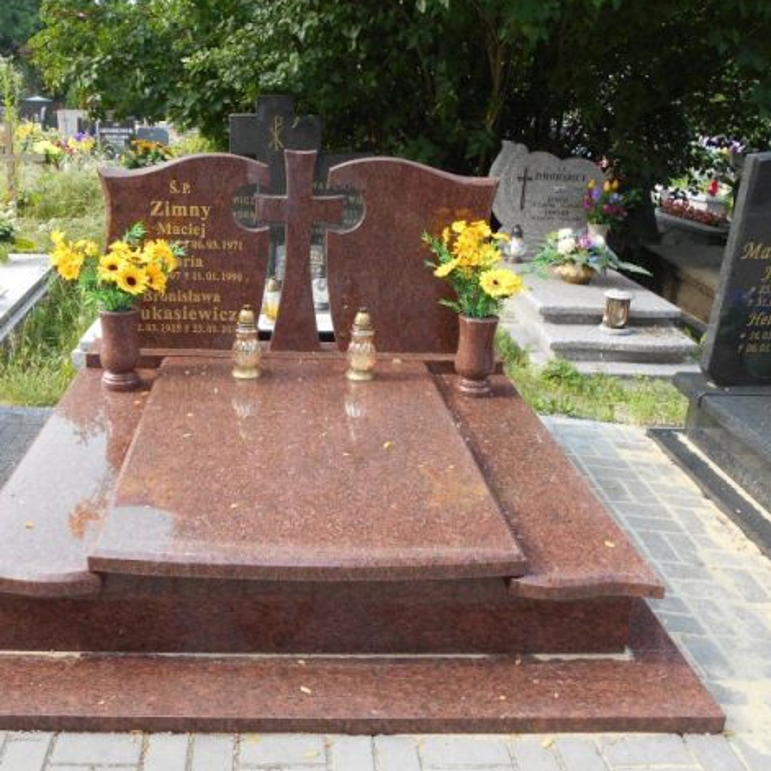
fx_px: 907
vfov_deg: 46.0
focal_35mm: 36
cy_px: 390
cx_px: 288
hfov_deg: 45.6
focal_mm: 5.1
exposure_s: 1/160
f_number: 3.4
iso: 80
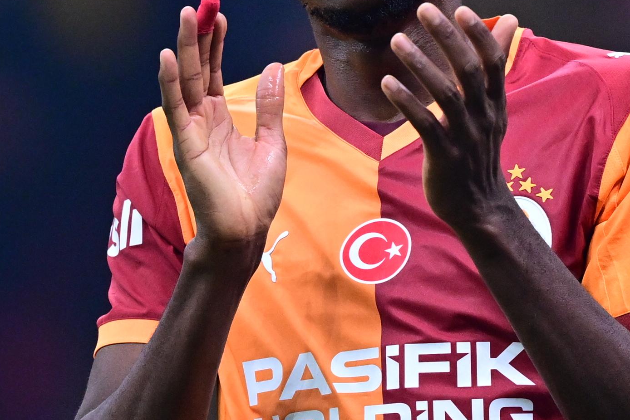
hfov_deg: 2.1
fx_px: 16942
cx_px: 422
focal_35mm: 968
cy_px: 103
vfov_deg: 1.4
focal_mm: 400
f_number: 2.8
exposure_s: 1/2000
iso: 2500
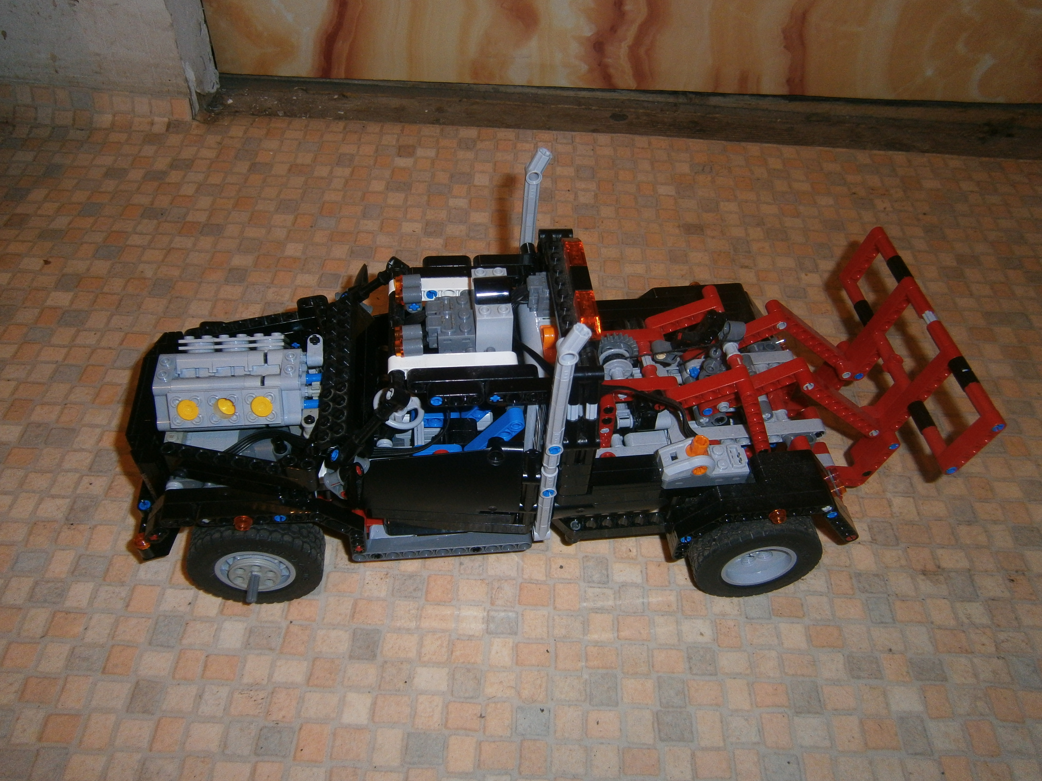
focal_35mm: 26
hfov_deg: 67.3
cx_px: 521
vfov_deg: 53.1
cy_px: 390
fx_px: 783
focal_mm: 4.7
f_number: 2.8
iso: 125
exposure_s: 1/30
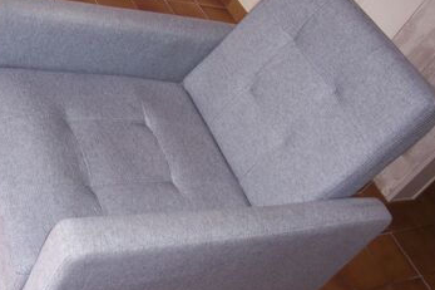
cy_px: 154
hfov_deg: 41.4
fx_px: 568
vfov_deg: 28.6
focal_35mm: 47
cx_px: 143
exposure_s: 1/60
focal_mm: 5.6
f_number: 2.7
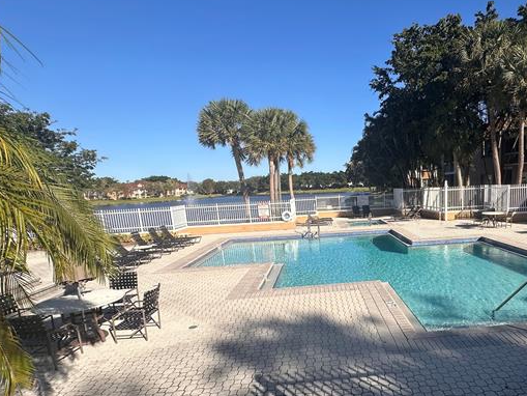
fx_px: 335
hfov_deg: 73.9
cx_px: 353
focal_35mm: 22
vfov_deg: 60.4
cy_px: 246
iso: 50
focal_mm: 2.22
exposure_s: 1/2681
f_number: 2.2
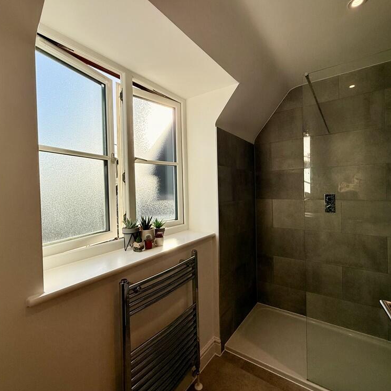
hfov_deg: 84.0
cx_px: 194
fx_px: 217
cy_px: 191
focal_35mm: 17
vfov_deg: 84.0
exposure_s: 1/619
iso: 64
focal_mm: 2.22
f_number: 2.2
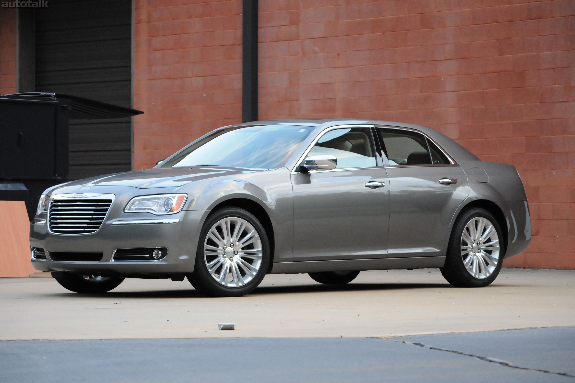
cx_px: 287
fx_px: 2052
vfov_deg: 10.7
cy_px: 191
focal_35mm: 129
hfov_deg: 15.9
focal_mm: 85
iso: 2000
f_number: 5.6
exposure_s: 1/250
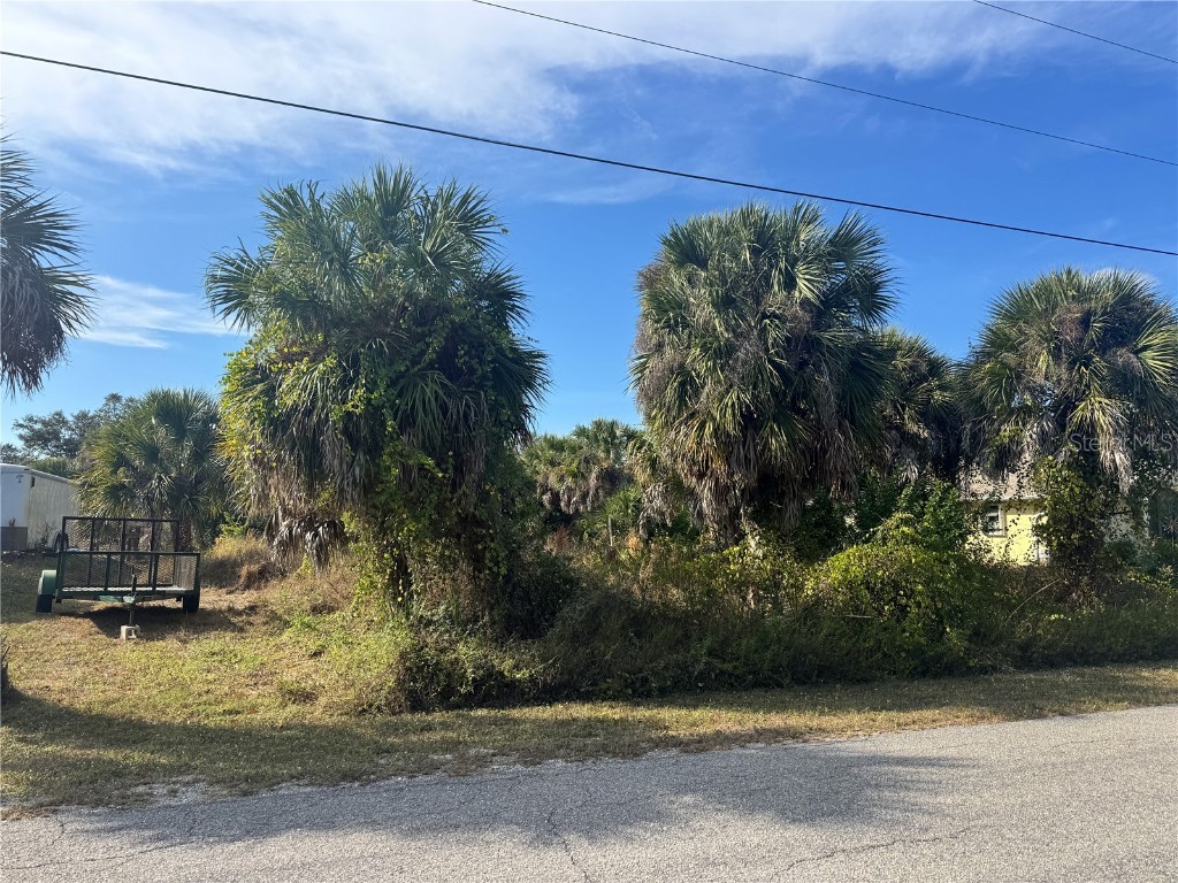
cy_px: 442
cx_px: 589
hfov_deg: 71.6
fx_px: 817
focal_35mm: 24
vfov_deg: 56.8
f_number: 1.78
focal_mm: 6.76
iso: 80
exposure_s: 1/2833
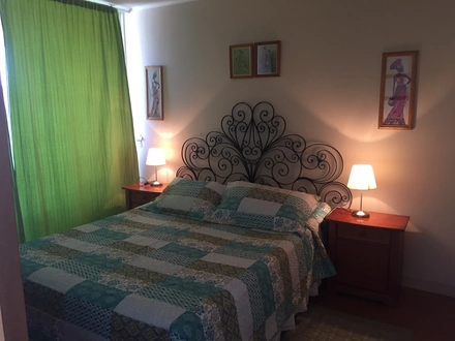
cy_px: 170
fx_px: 381
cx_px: 228
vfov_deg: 48.2
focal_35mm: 29
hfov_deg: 61.7
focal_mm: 4.15
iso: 64
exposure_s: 1/33
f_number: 2.2
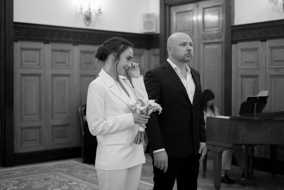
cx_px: 142
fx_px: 394
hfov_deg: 39.6
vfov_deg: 27.0
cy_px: 95
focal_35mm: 50
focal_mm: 50
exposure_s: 1/400
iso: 800
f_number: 1.8
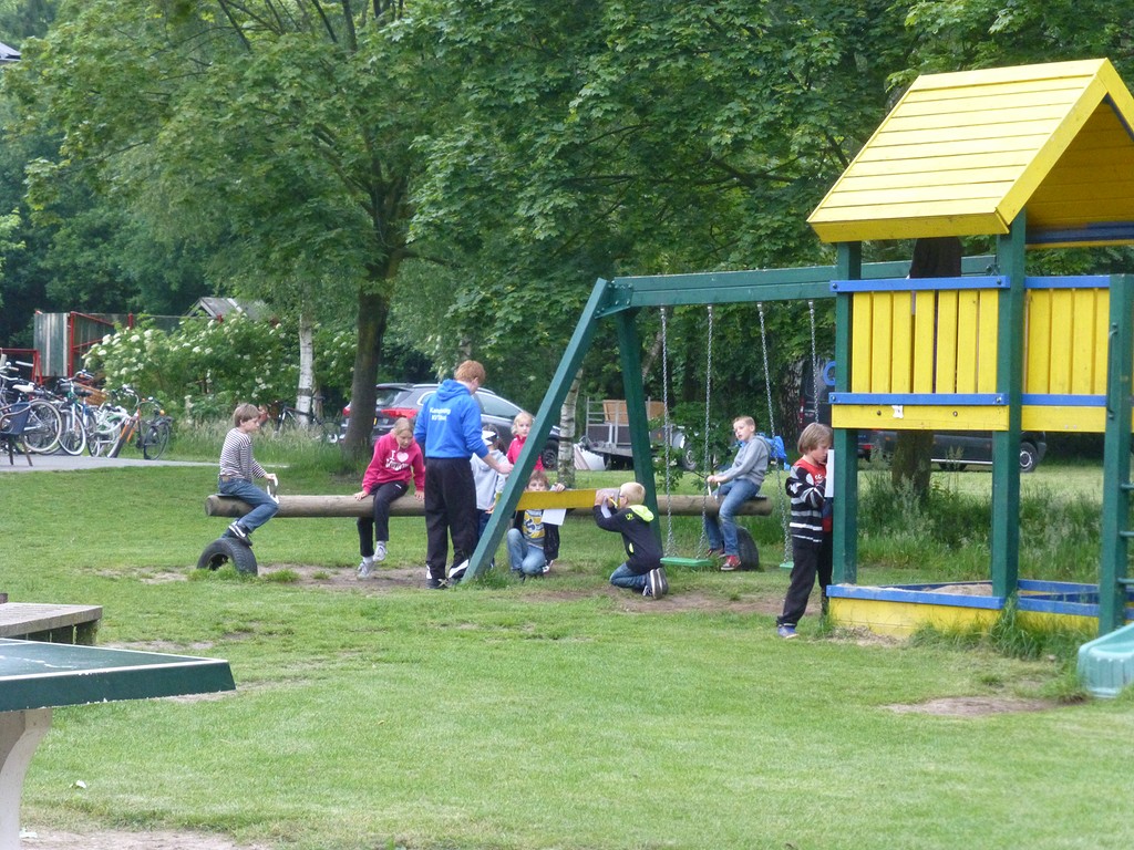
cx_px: 567
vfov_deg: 14.5
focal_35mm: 102
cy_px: 425
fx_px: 3341
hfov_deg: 19.3
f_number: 5.3
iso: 800
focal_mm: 18.2
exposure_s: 1/60
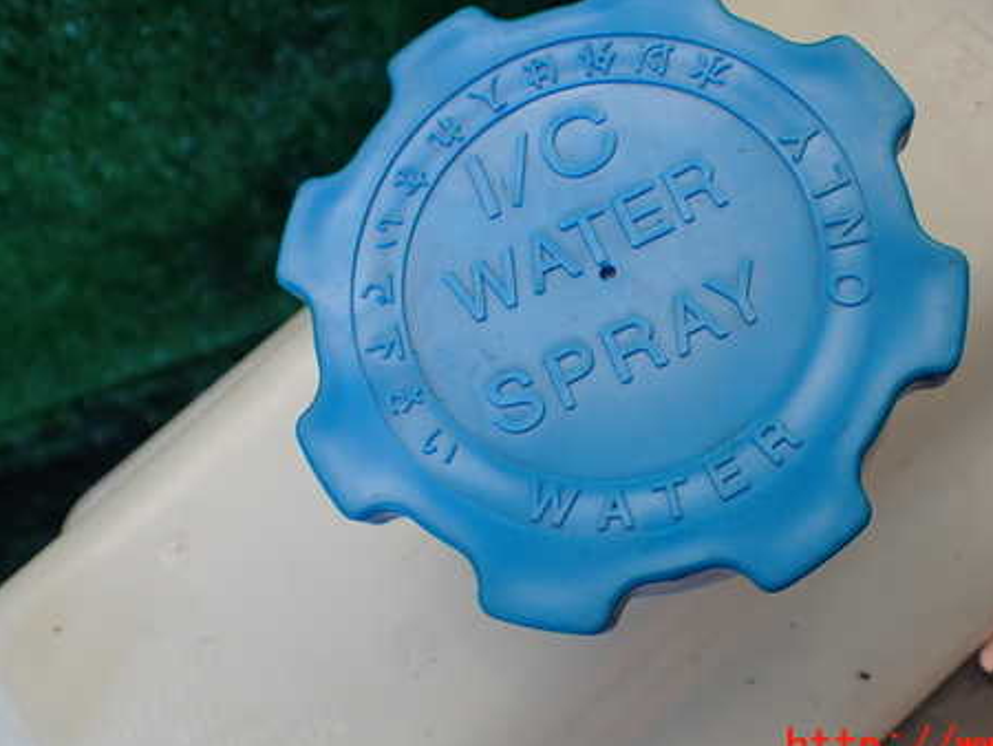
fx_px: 1148
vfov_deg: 35.8
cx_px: 622
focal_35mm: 40
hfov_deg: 46.4
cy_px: 280
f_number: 2.3
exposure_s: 1/125
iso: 160
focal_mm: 5.4
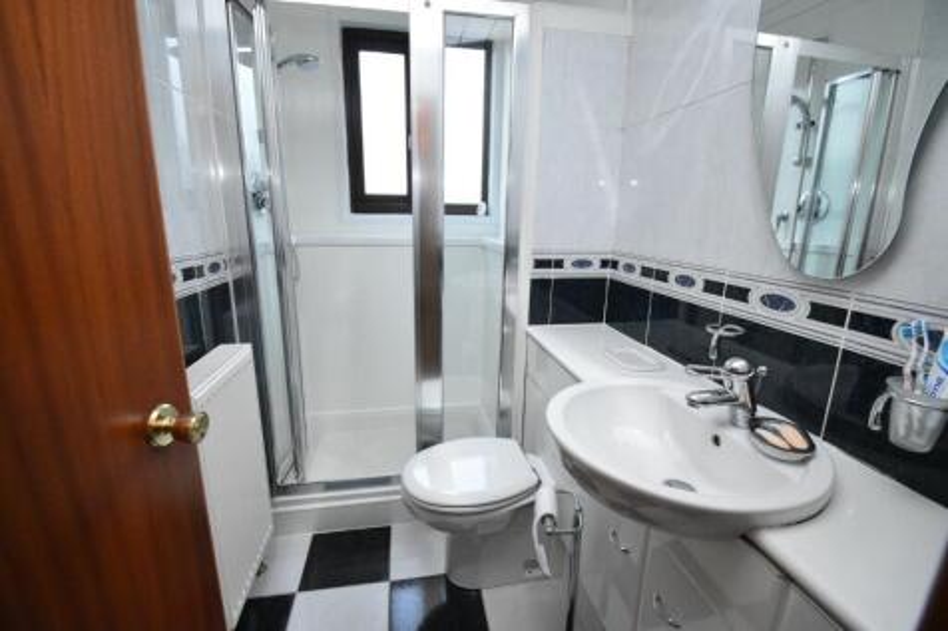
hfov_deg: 100.4
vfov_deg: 77.3
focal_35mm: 15
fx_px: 395
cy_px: 316
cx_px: 474
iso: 2200
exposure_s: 1/125
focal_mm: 10
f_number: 4.5
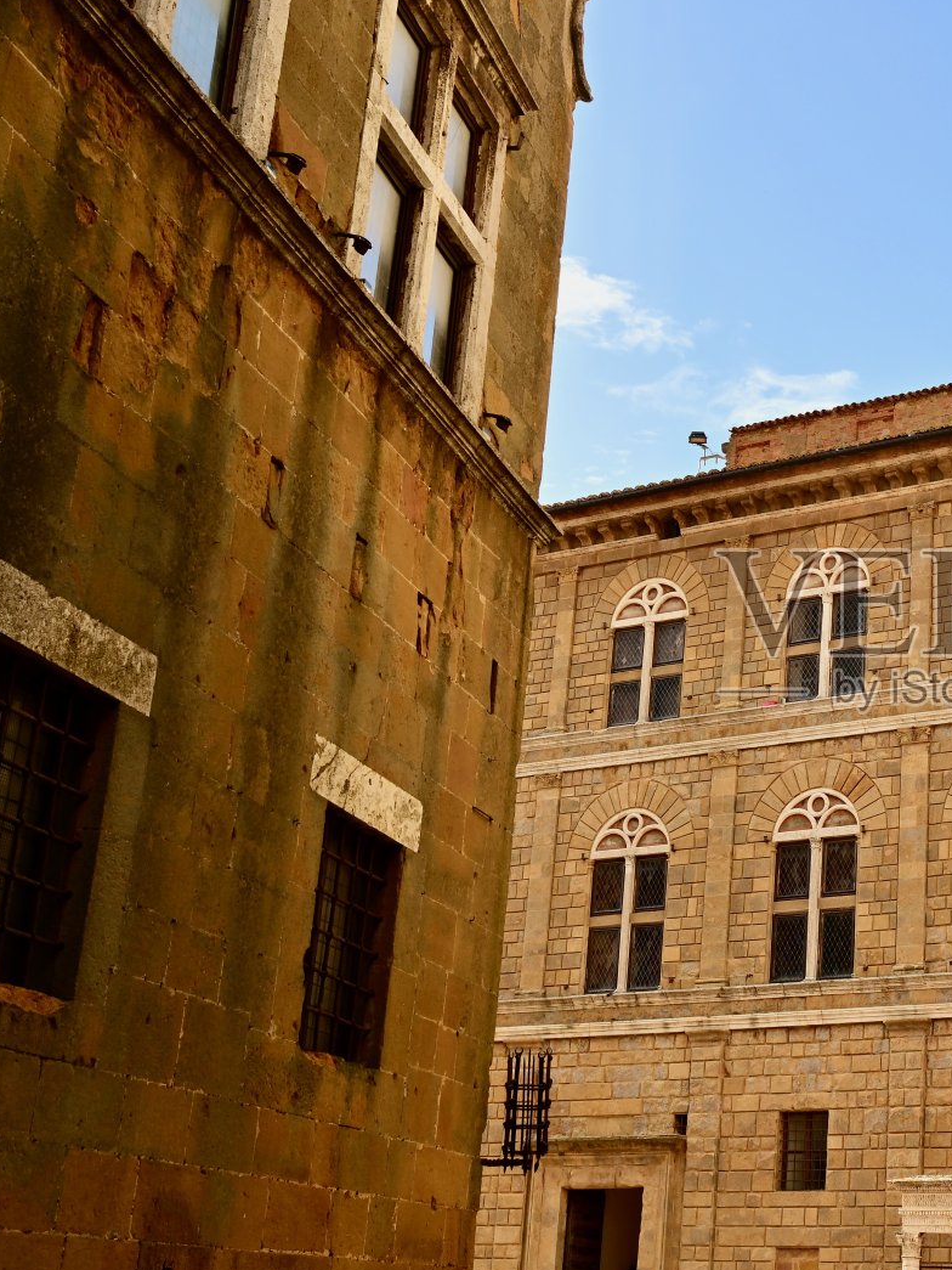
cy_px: 632
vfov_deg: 36.2
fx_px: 1943
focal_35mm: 53
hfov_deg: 26.3
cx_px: 919
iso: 125
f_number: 8
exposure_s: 1/250
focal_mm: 24
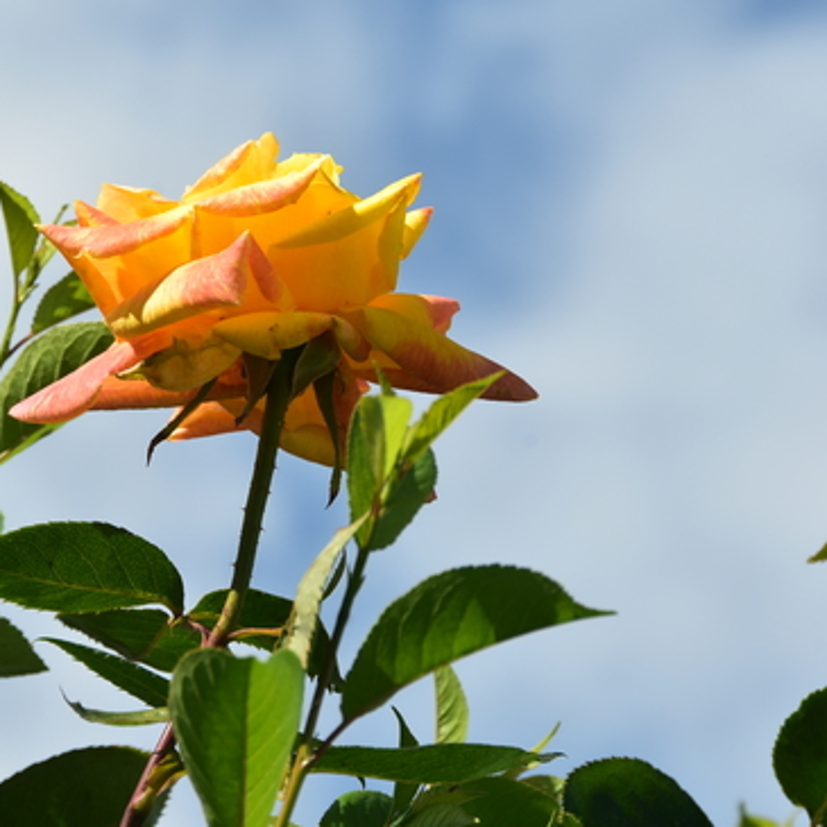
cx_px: 256
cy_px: 387
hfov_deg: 6.2
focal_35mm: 283
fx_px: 7641
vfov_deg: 6.2
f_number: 11
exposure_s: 1/125
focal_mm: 135
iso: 100
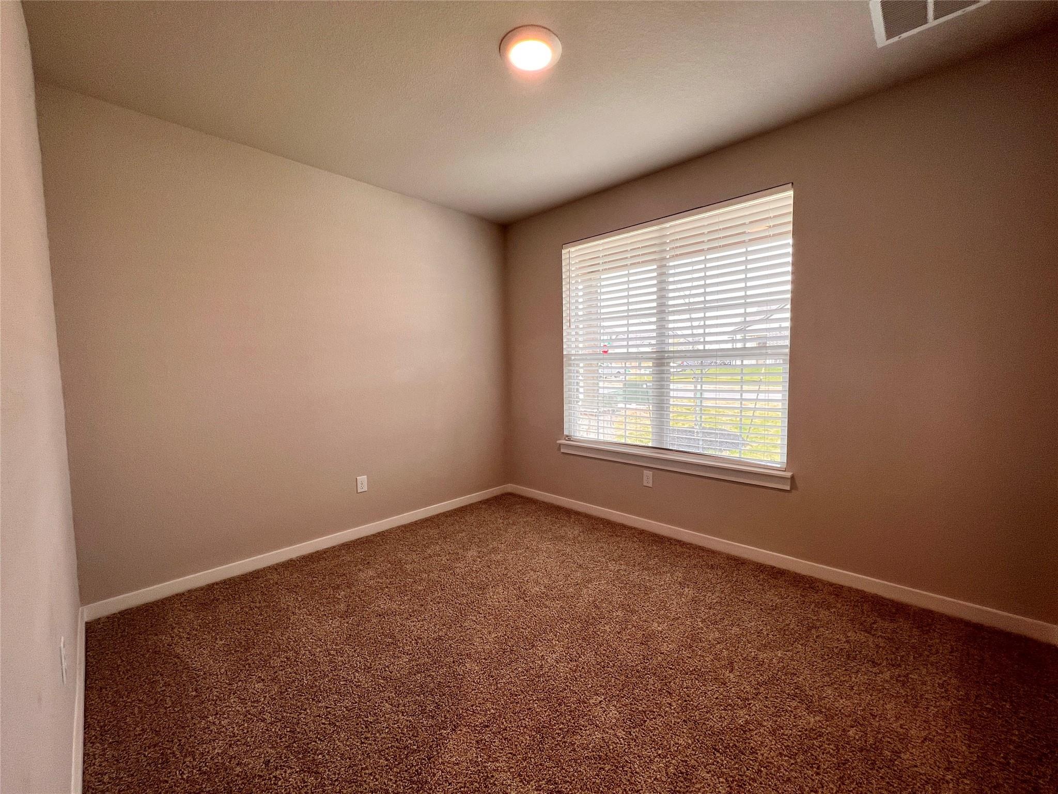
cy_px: 397
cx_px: 529
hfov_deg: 106.2
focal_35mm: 13
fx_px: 397
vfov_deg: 89.9
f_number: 1.8
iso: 50
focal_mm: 1.57
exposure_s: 1/120
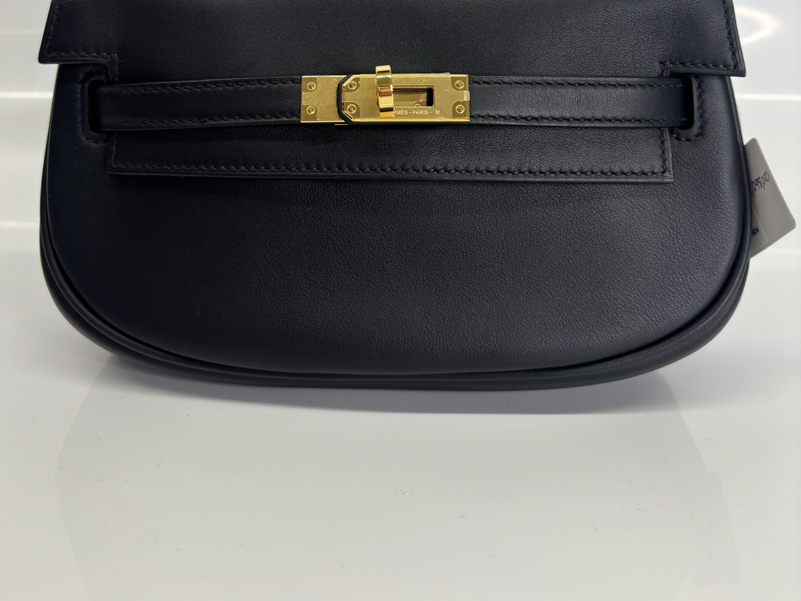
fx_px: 810
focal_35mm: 35
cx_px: 398
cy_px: 68
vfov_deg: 38.1
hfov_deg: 52.6
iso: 32
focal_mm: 5.96
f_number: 1.6
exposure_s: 1/127
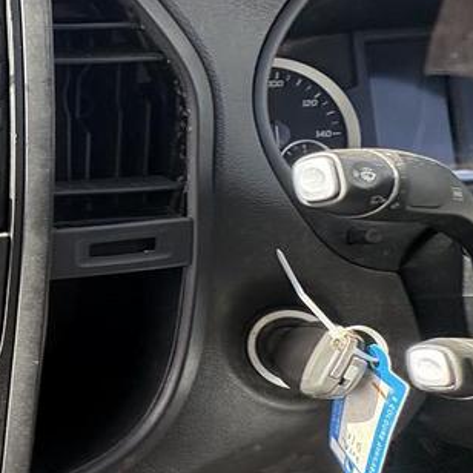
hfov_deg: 33.0
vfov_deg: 46.0
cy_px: 218
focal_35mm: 36
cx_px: -152
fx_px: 557
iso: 125
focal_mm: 2.22
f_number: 2.2
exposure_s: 1/140
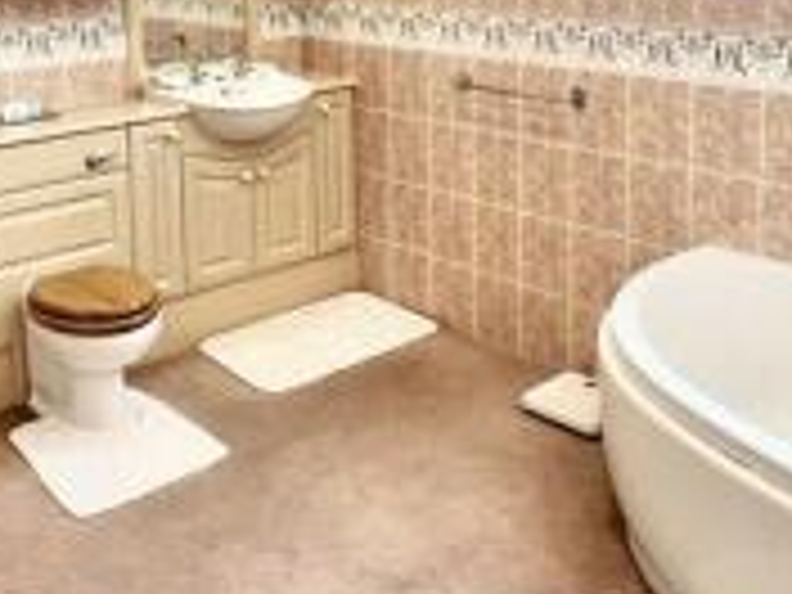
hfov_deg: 43.3
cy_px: 52
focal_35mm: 43
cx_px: 272
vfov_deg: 31.9
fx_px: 984
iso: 200
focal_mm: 1.57
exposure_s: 1/99
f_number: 1.8
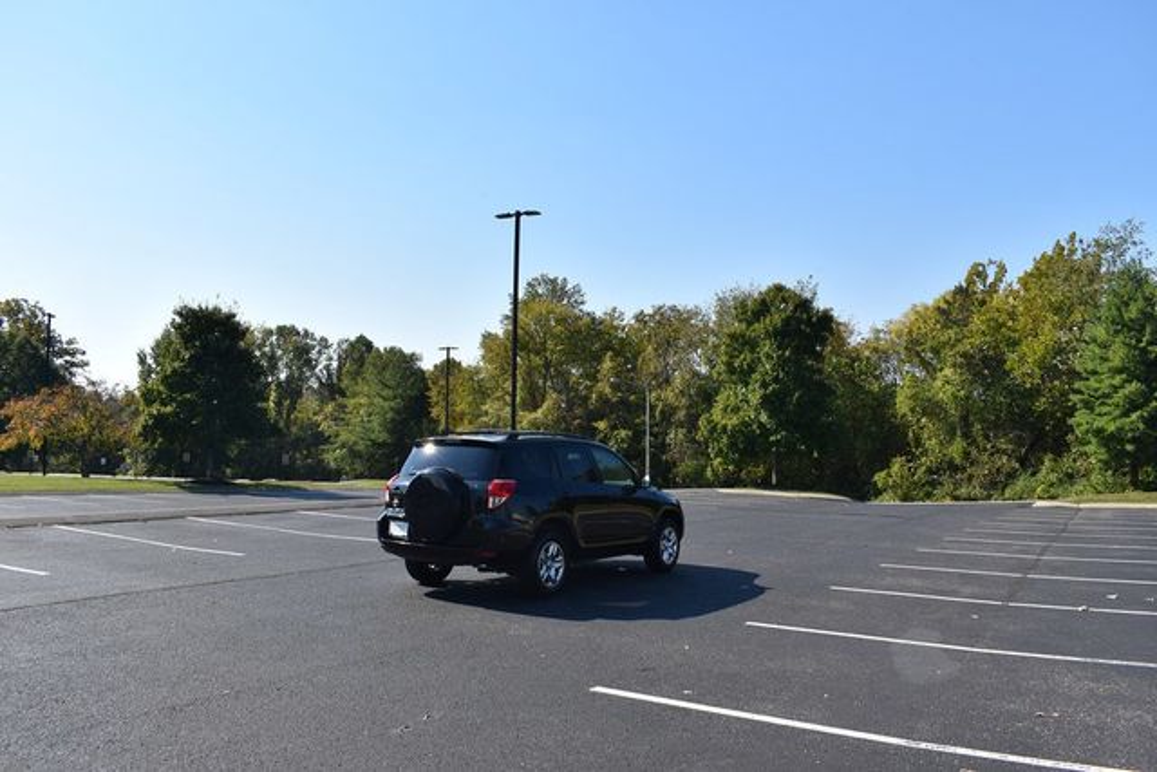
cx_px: 578
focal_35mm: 27
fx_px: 868
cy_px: 386
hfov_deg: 67.4
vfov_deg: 48.0
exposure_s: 1/250
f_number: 8
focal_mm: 18
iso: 100
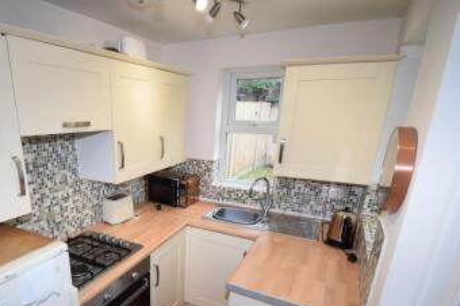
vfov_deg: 57.6
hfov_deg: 79.5
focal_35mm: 21
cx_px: 168
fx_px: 268
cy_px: 212
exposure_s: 1/80
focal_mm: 10
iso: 400
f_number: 4.5
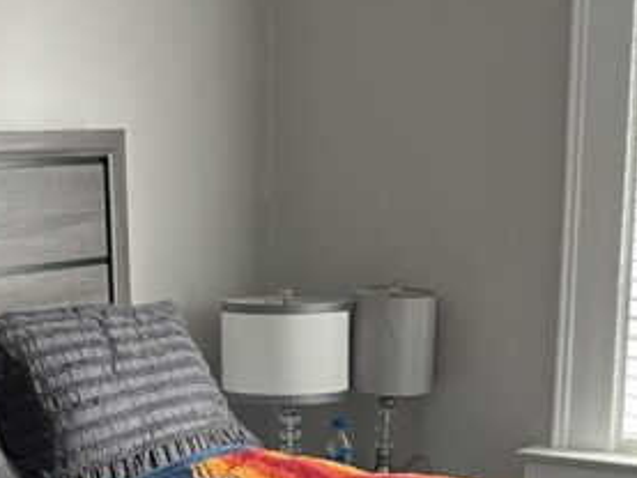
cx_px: 338
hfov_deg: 20.4
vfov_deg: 14.6
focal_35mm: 96
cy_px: 650
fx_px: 1767
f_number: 1.5
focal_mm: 5.7
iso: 125
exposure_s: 1/70
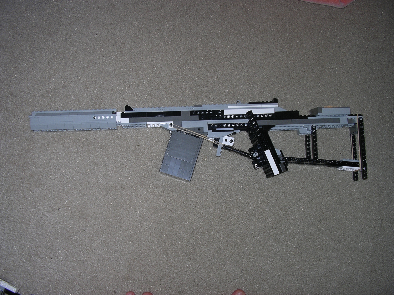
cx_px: 197
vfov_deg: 37.7
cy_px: 148
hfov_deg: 49.0
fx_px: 433
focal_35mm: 38
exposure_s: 1/60
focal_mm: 5.8
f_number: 2.9
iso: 50
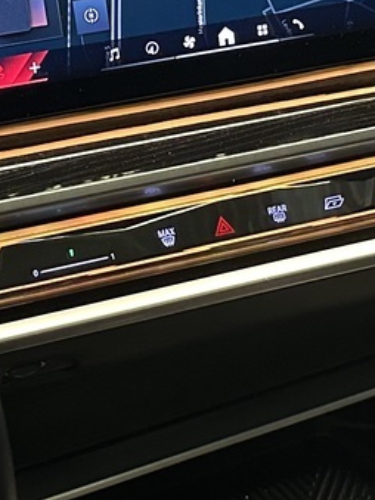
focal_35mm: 102
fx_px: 1474
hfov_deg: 14.5
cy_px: 189
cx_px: 229
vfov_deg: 19.2
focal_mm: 6.86
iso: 640
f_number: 1.78
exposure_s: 1/54
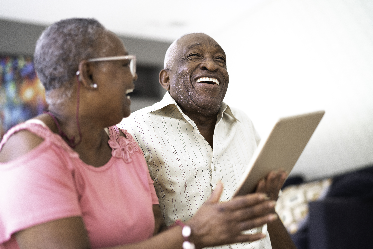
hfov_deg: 39.6
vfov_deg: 27.0
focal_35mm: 50
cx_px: 186
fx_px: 518
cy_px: 124
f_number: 1.4
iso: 250
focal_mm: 50
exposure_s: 1/250
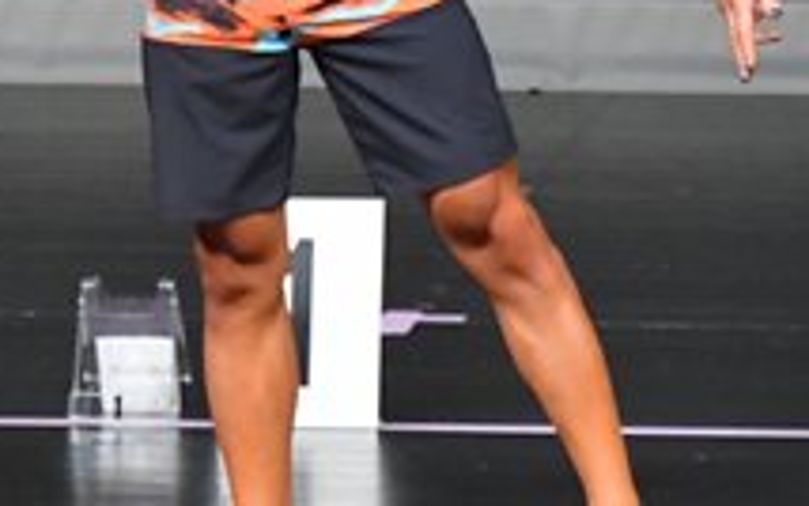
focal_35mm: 1052
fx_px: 23207
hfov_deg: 2.0
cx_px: 350
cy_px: -151
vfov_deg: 1.3
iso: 5000
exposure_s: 1/400
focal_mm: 190
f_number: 5.6
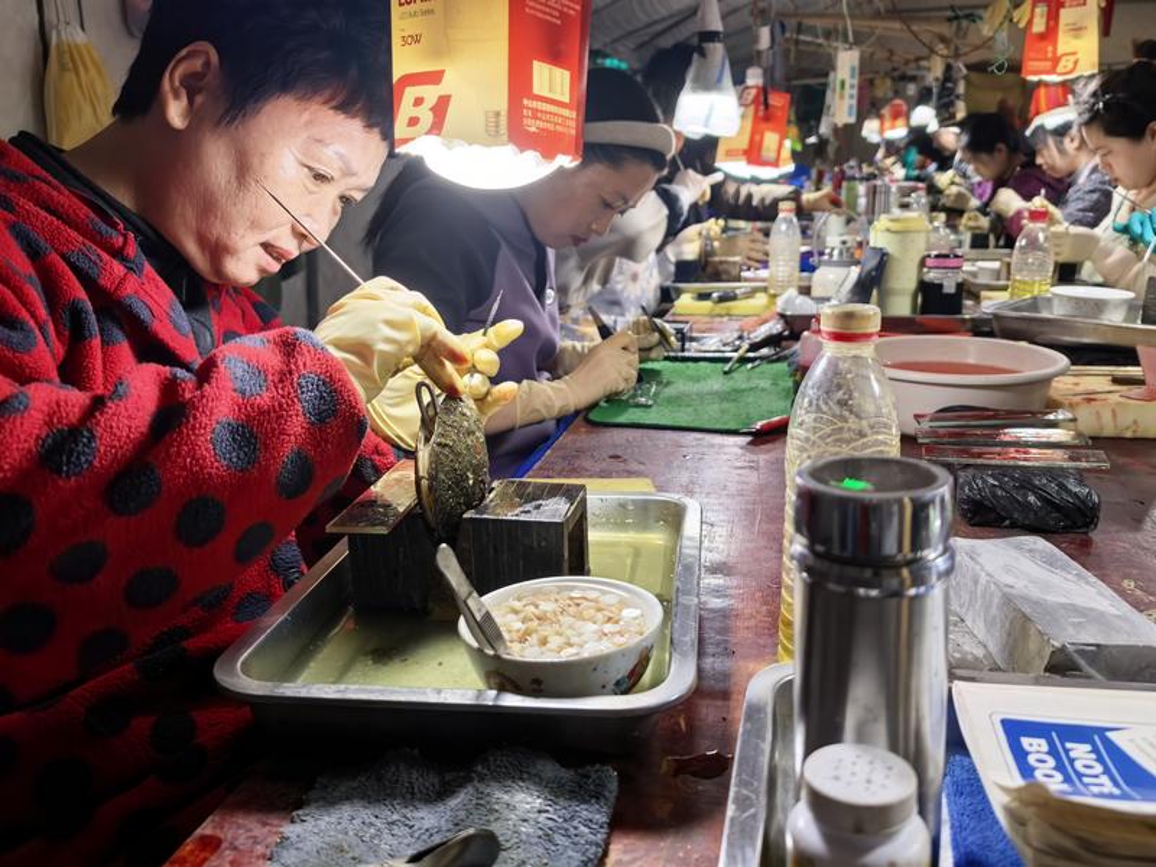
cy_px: 434
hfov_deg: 61.7
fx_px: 968
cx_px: 578
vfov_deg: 48.2
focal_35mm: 29
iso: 160
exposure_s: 1/670
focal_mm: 6.98
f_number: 1.4
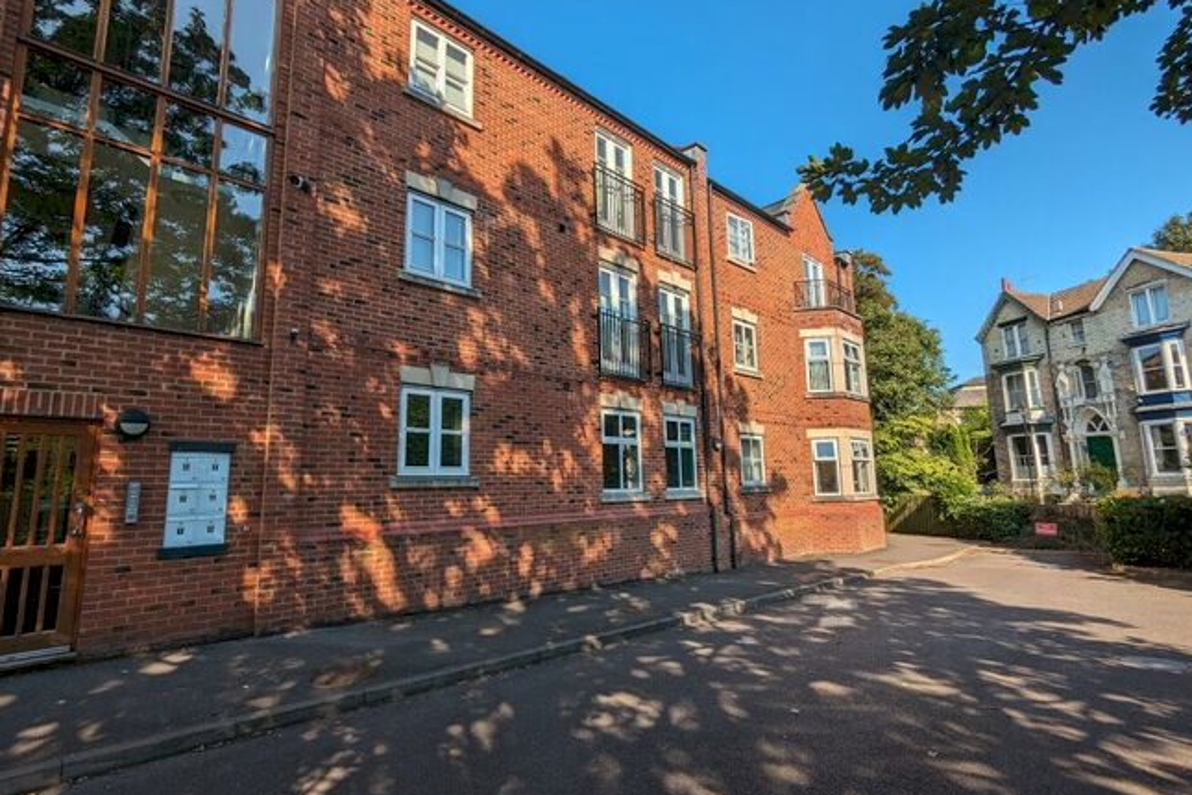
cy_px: 389
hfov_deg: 90.0
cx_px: 585
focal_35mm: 18
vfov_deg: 67.4
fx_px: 596
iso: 45
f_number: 2.2
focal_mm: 2.35
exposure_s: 1/1499
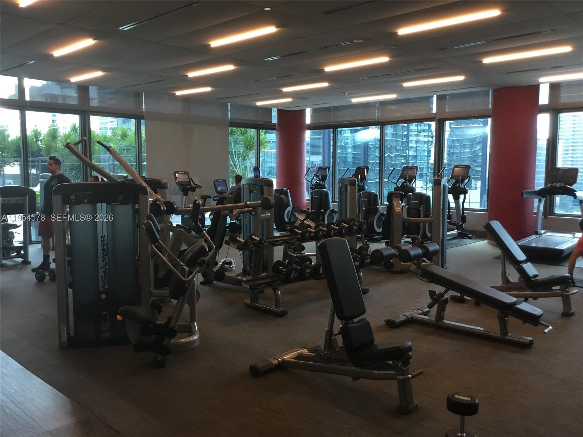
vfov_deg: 45.4
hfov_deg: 58.4
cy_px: 218
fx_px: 522
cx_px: 292
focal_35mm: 31
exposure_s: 1/30
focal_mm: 3.3
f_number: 2.4
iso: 100
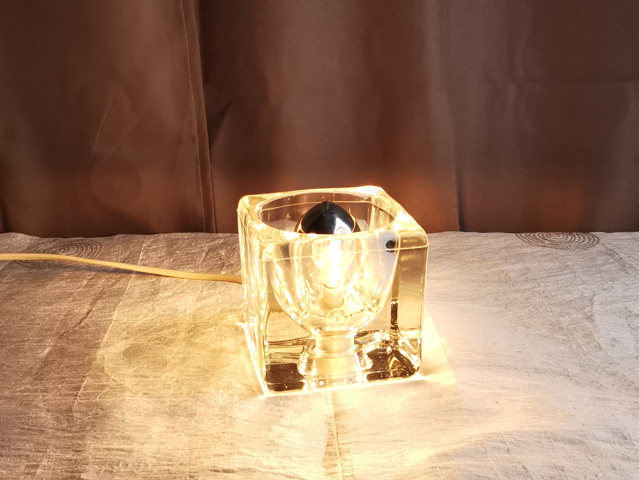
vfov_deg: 35.1
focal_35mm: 41
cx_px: 320
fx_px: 757
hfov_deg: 45.8
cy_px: 240
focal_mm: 2.26
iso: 50
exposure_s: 1/100
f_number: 2.2
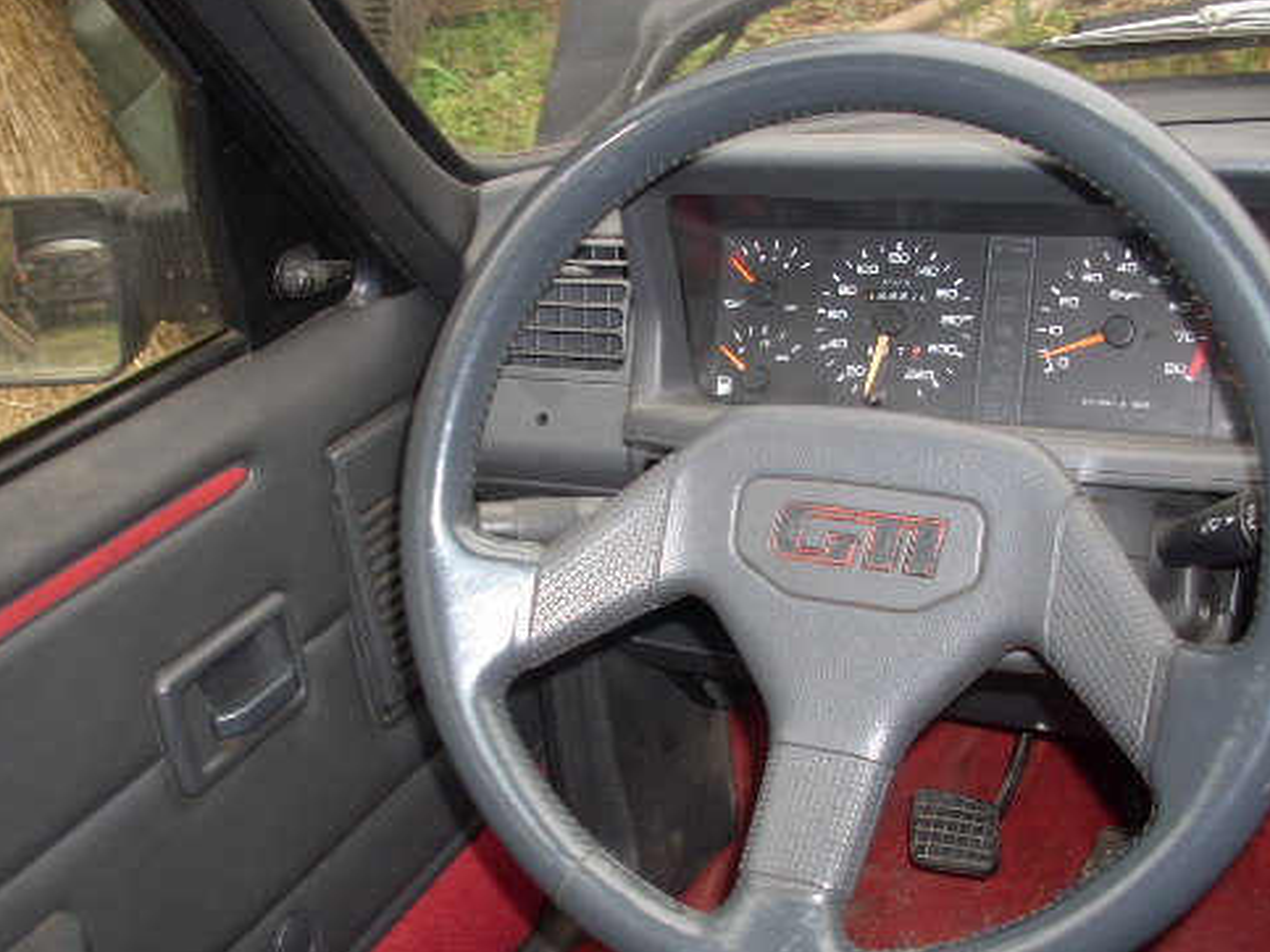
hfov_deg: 38.9
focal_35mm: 49
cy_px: 531
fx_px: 1797
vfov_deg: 29.6
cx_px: 602
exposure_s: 1/30
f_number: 2.8
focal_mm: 6.2
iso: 64
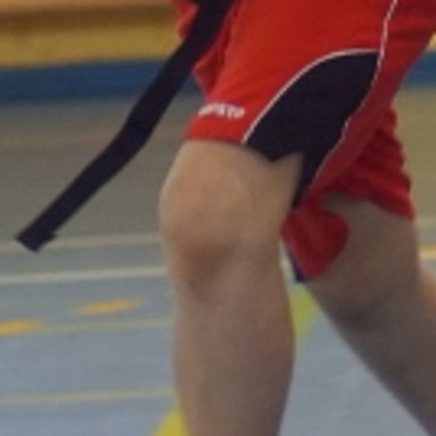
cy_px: -369
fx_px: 11803
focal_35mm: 828
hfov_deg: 2.1
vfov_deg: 2.1
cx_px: 836
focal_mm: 85
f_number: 4
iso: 1250
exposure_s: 1/160
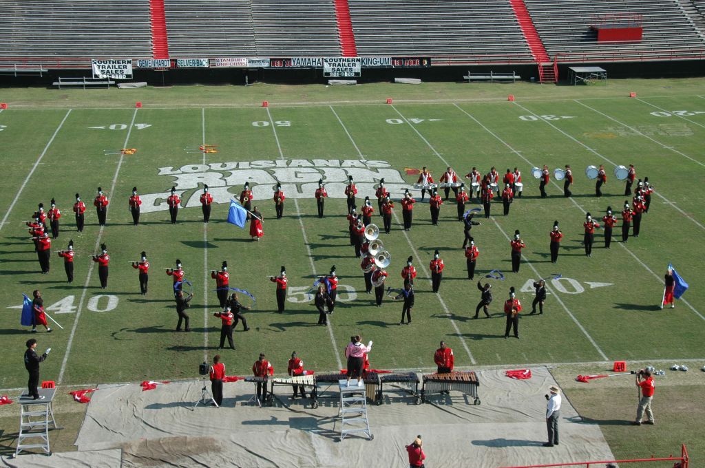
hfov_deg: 33.4
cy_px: 234
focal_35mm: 60
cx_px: 352
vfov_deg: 22.6
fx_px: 1173
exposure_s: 1/320
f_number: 9
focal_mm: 40
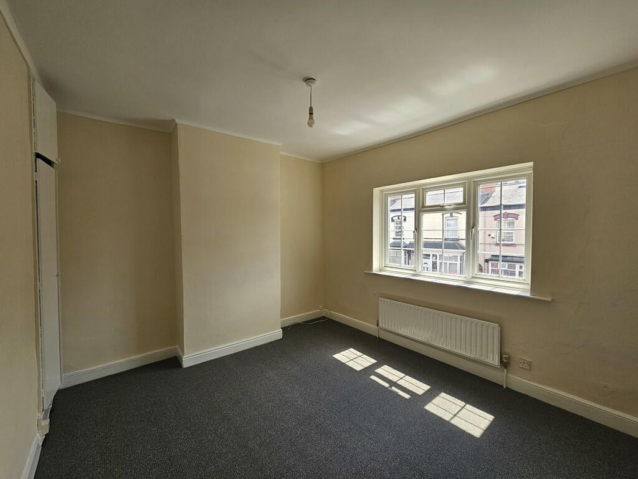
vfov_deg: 89.9
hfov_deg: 106.2
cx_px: 319
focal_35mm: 13
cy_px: 240
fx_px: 240
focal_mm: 2.2
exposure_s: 1/211
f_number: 2.2
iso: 50
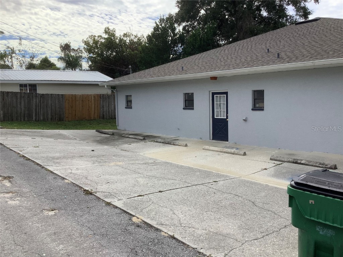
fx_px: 307
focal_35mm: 31
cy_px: 128
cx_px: 172
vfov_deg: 45.4
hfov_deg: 58.4
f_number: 2.4
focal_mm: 3.3
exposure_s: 1/1018
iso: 25
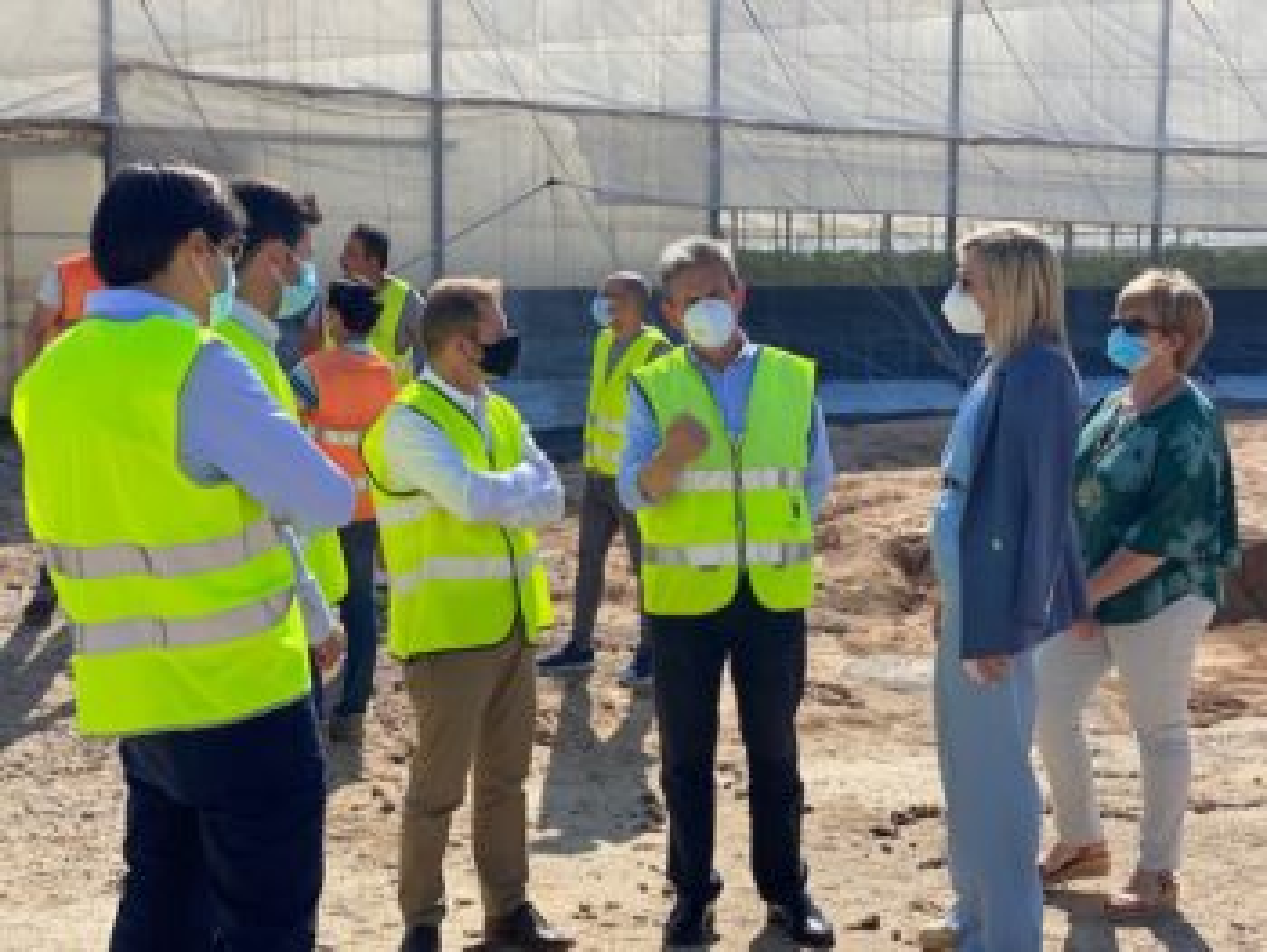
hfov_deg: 36.8
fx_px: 1905
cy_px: 476
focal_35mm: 52
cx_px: 634
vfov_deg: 28.1
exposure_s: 1/1229
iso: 20
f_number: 2
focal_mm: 6
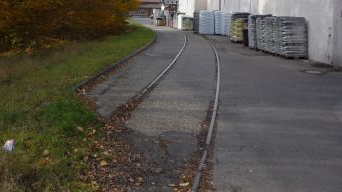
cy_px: 20
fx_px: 444
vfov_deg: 23.7
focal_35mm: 49
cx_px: 106
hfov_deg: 41.4
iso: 100
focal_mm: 5.2
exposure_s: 1/400
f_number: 4
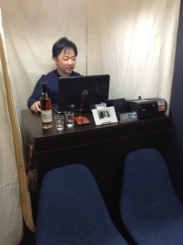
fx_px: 233
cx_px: 92
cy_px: 122
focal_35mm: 33
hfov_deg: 42.9
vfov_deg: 55.4
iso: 125
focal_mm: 3.3
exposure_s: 1/24
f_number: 2.4
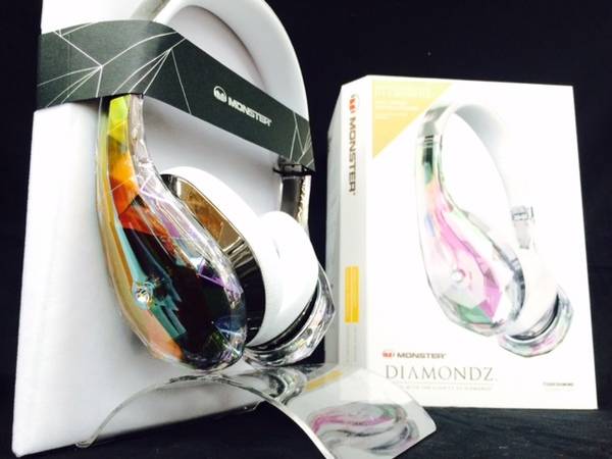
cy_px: 230
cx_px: 306
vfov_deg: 48.2
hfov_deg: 61.7
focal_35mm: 29
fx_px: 513
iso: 50
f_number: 2.2
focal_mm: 4.15
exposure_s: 1/30
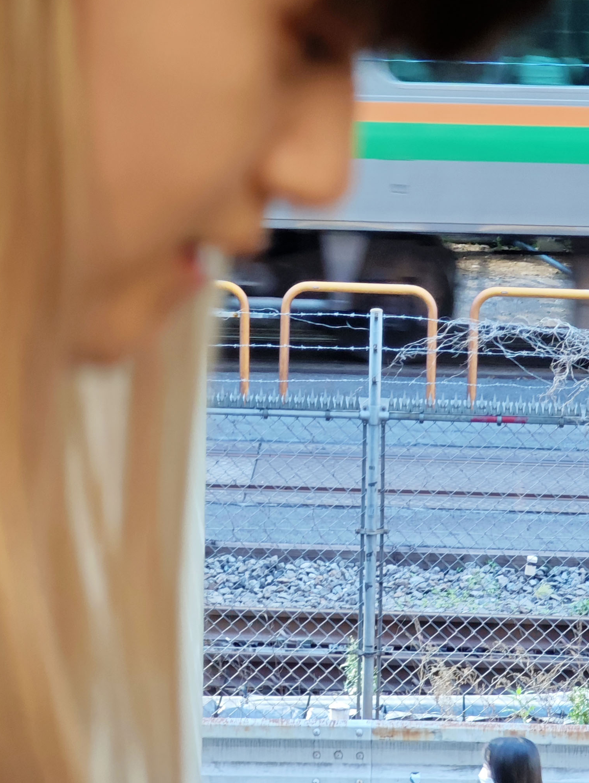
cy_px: 372
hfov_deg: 6.1
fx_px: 5550
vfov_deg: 8.1
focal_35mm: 245
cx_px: 390
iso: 160
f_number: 2.5
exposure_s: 1/100
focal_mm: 19.4
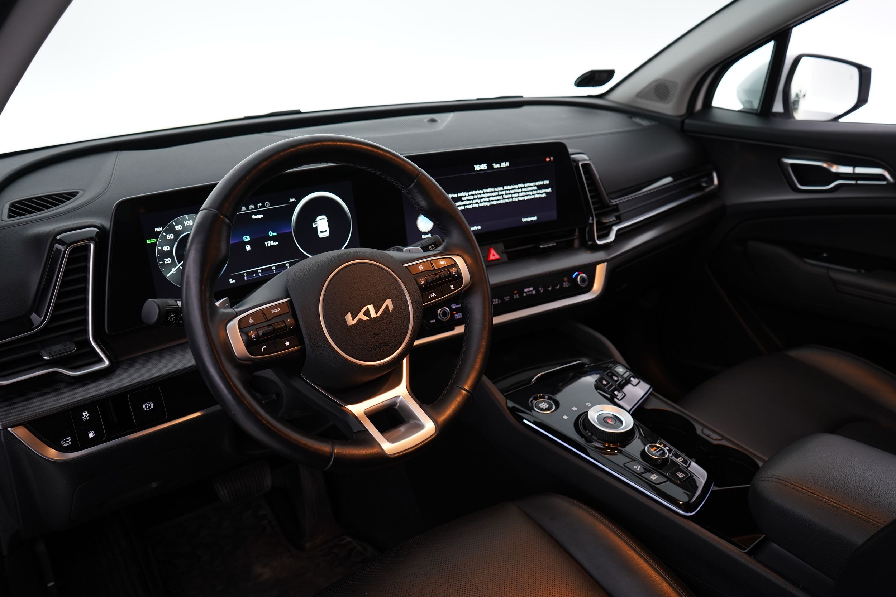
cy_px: 298
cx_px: 448
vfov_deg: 46.4
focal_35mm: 28
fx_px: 697
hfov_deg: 65.5
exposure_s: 1/10
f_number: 5
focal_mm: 28
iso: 1000
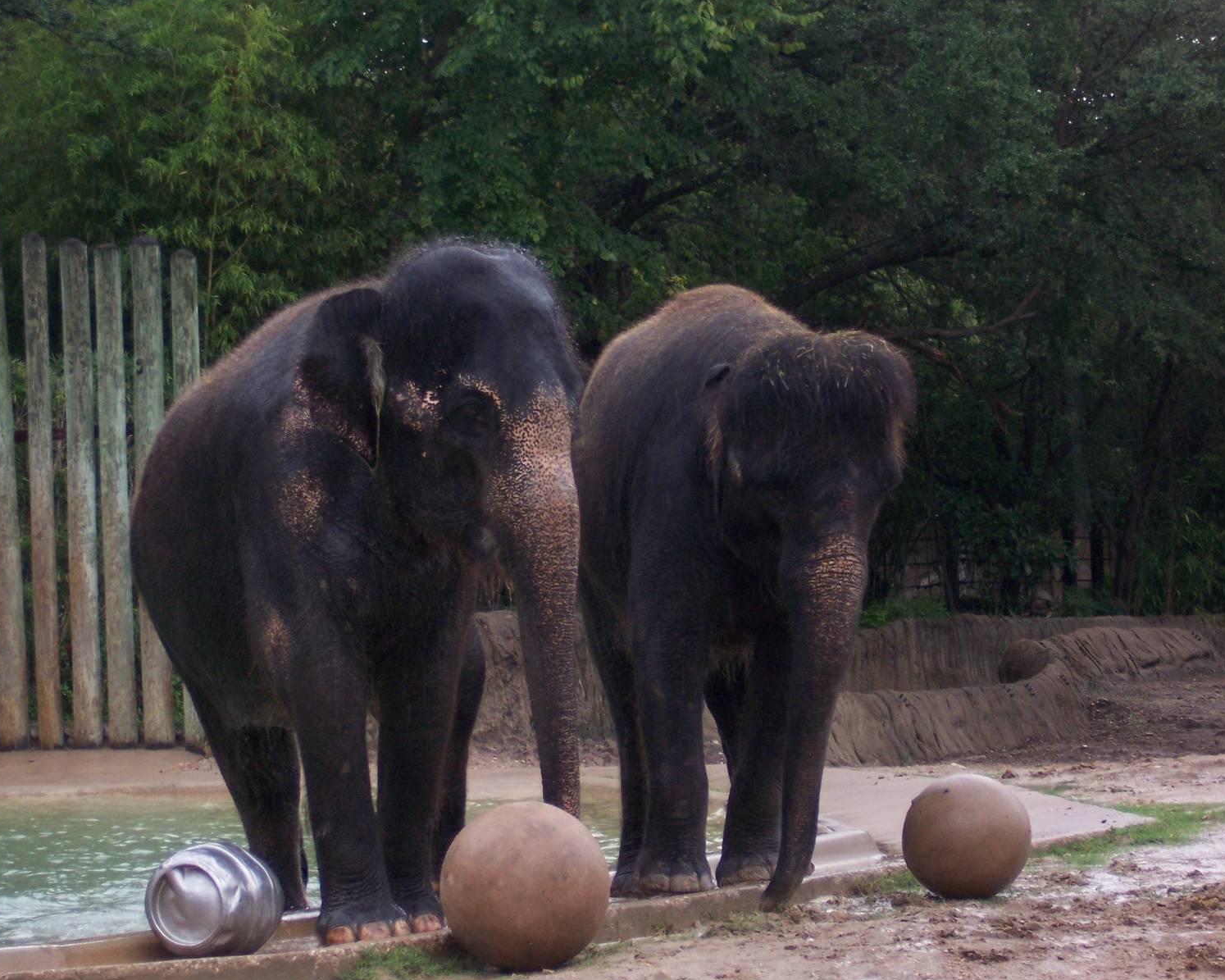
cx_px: 579
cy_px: 490
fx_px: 5003
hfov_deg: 14.0
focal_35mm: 138
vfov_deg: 11.2
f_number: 4.8
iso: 140
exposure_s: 1/125
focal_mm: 22
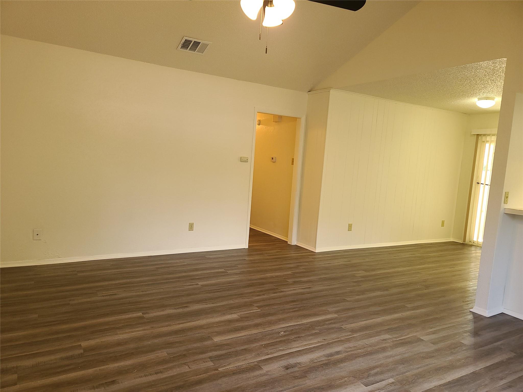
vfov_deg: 54.9
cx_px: 262
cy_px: 196
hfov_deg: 69.4
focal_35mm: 25
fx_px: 378
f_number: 1.8
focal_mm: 7
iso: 125
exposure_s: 1/60
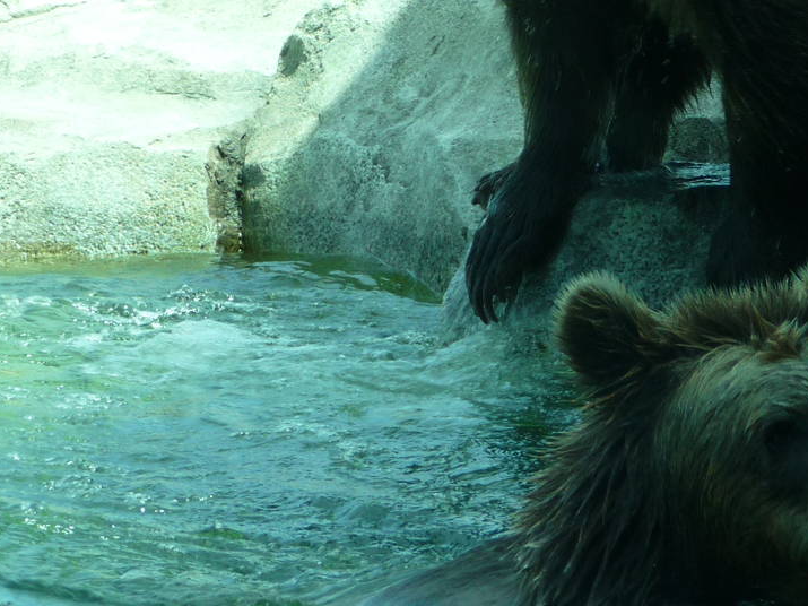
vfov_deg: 7.9
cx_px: 553
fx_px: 4388
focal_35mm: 188
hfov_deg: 10.5
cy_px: 136
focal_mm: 14.2
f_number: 4.7
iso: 100
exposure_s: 1/100
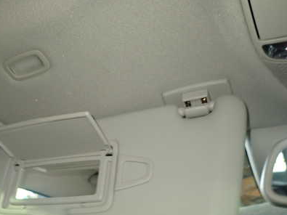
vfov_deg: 37.3
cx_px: 94
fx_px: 315
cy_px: 145
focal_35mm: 38
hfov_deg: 48.1
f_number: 2
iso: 400
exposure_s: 1/30
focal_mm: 4.5
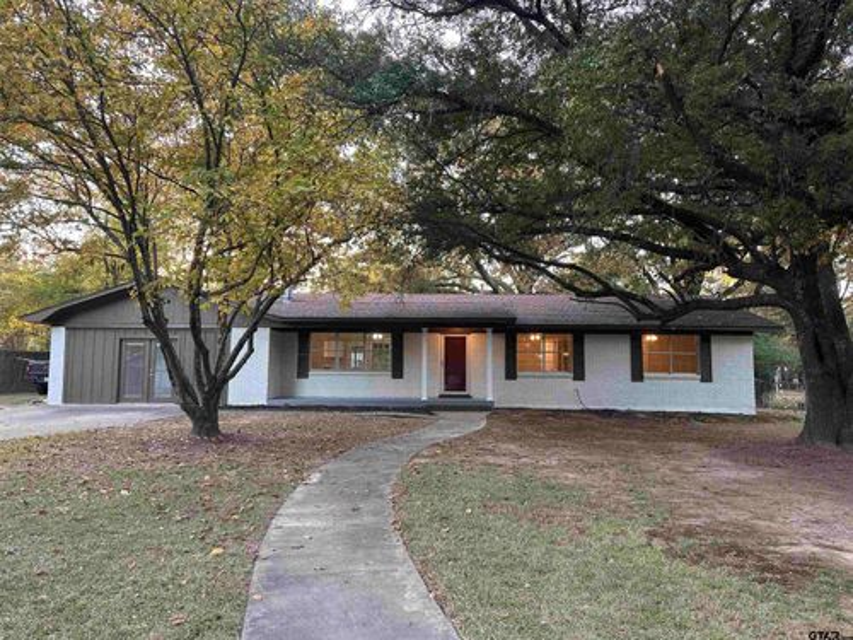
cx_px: 426
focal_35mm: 24
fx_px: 591
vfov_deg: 56.8
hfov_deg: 71.6
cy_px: 320
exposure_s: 1/121
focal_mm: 6.86
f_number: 1.78
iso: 100
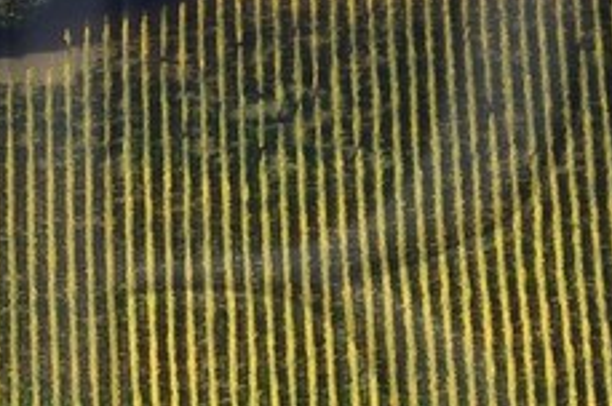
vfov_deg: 1.0
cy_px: 291
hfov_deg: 1.6
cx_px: -59
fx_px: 22527
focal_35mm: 1327
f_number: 10
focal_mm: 190
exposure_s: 1/250
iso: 200
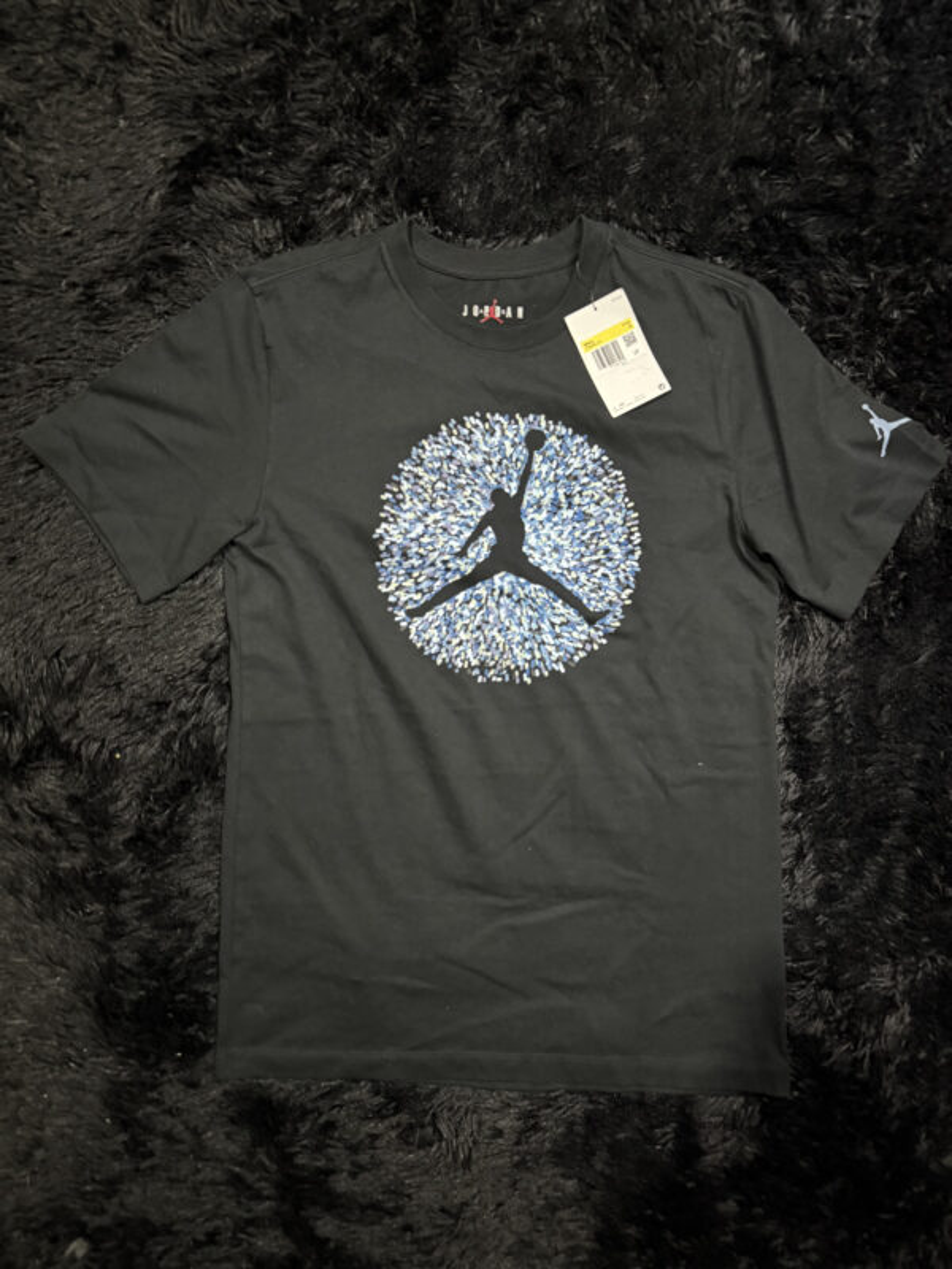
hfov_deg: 56.8
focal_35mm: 24
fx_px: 880
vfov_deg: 71.6
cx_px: 476
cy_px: 634
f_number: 1.78
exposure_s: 1/19
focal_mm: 6.76
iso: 1600
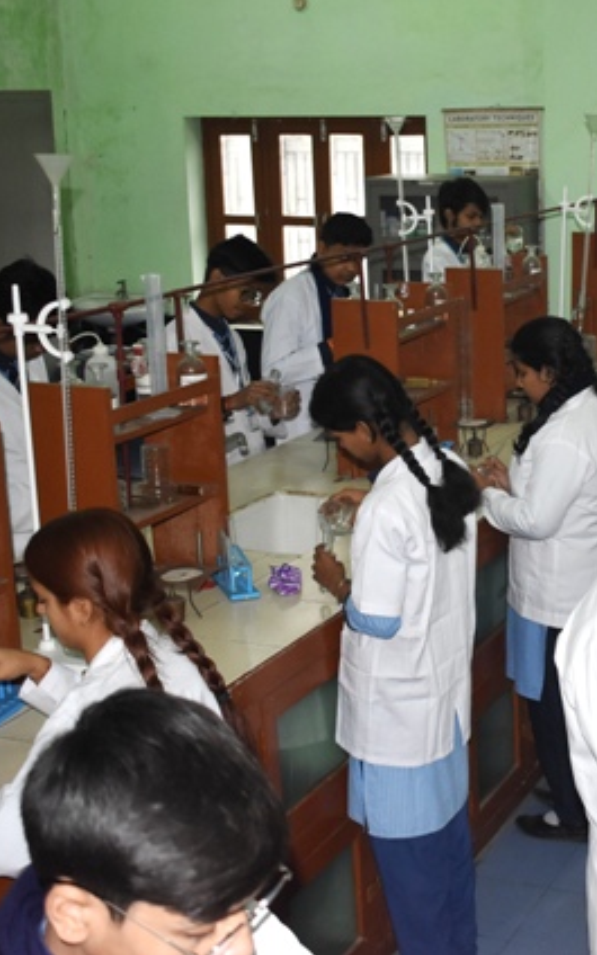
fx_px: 1562
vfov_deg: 34.0
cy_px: 476
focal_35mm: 60
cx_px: 608
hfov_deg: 20.9
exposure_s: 1/125
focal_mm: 26
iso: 1100
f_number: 4
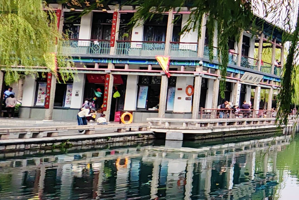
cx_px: 424
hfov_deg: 30.8
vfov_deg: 31.8
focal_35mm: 42
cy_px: 82
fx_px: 349
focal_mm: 1.82
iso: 50
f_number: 2
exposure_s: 1/390
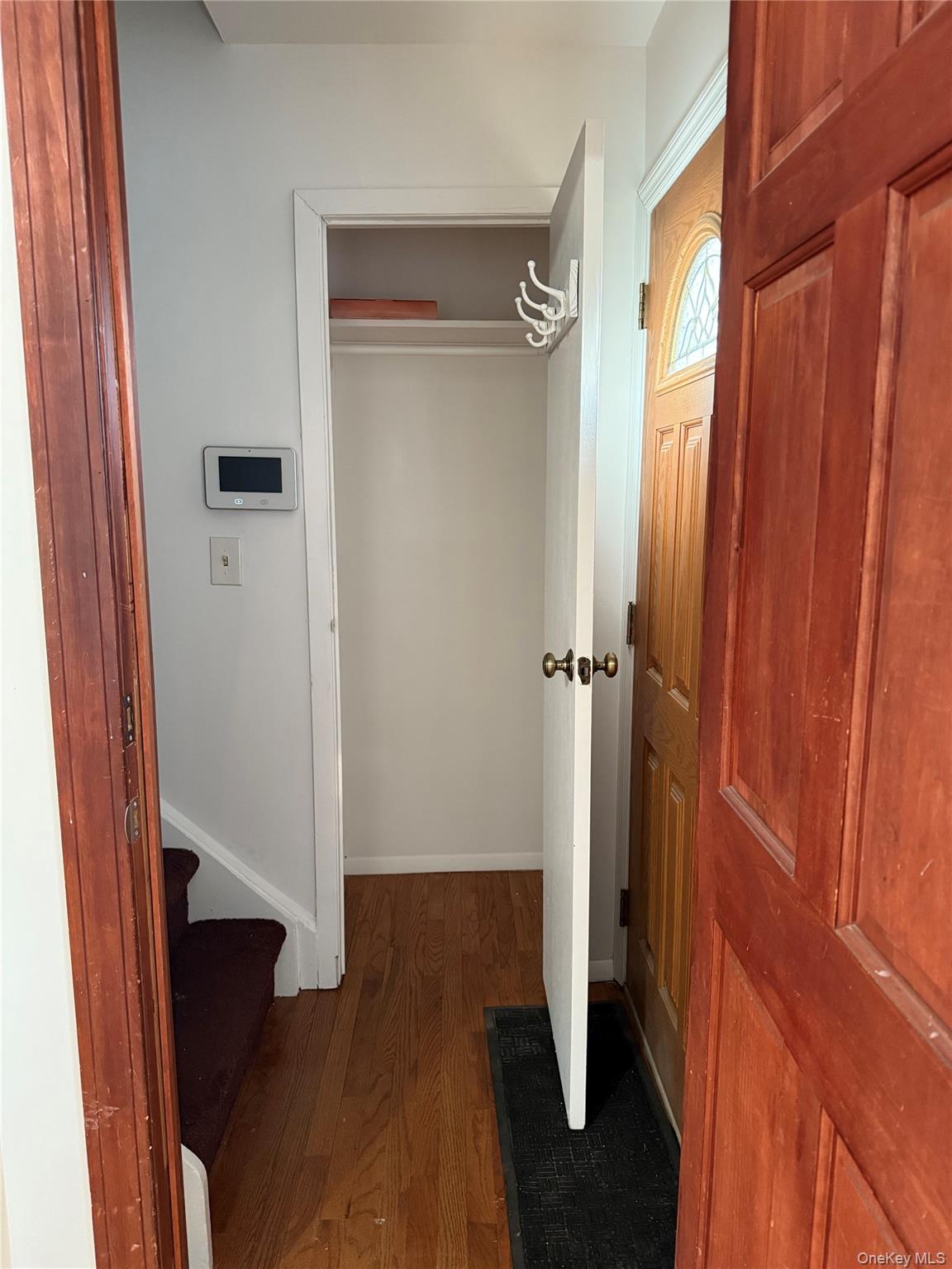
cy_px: 634
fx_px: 880
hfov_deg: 56.8
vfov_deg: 71.6
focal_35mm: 24
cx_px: 476
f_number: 1.78
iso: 640
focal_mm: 6.76
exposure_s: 1/60
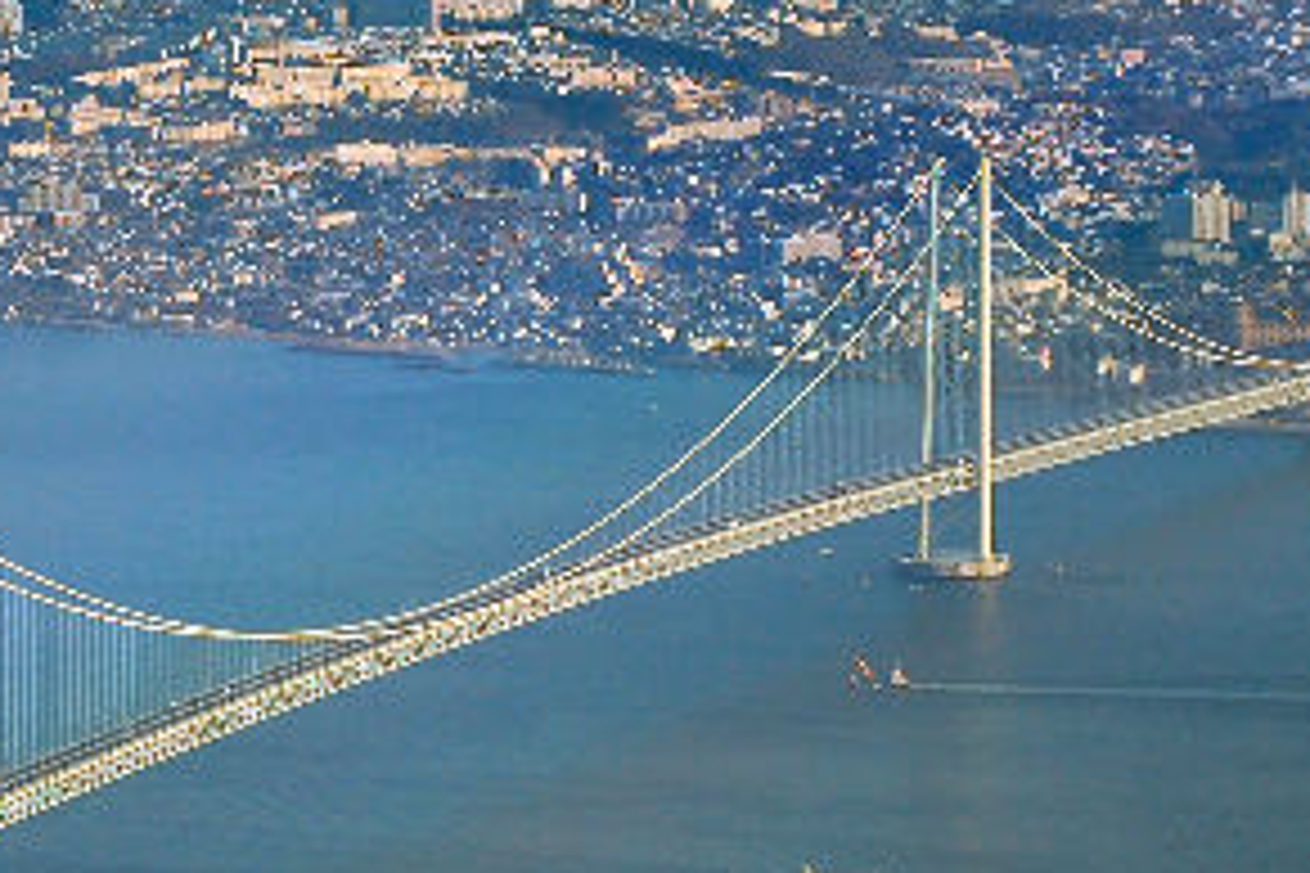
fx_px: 11762
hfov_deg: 6.4
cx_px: 338
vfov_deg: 4.3
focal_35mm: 323
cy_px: 407
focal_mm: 85
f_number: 6.3
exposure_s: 1/640
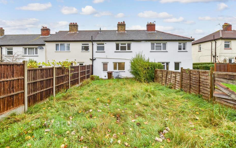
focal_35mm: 17
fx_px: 109
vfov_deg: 67.6
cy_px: 63
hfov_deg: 94.4
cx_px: 118
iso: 320
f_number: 8
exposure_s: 1/40
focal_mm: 10
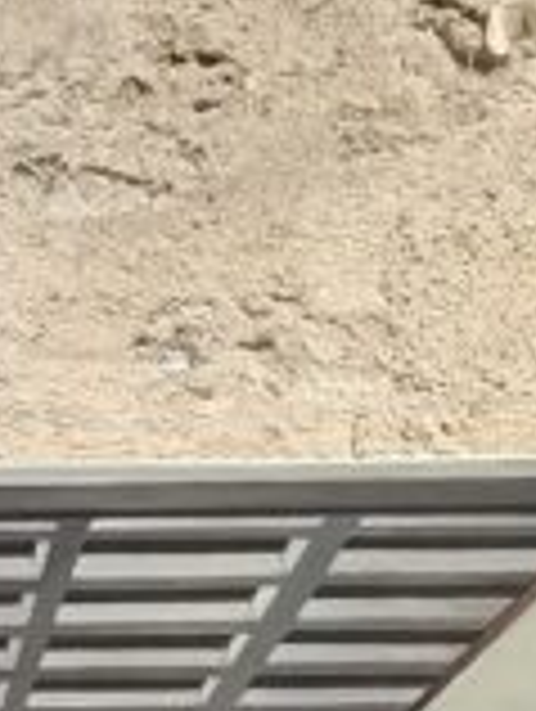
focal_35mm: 149
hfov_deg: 9.8
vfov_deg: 11.9
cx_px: -131
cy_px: 1408
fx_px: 3068
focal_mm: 5.54
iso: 320
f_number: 1.8
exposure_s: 1/33
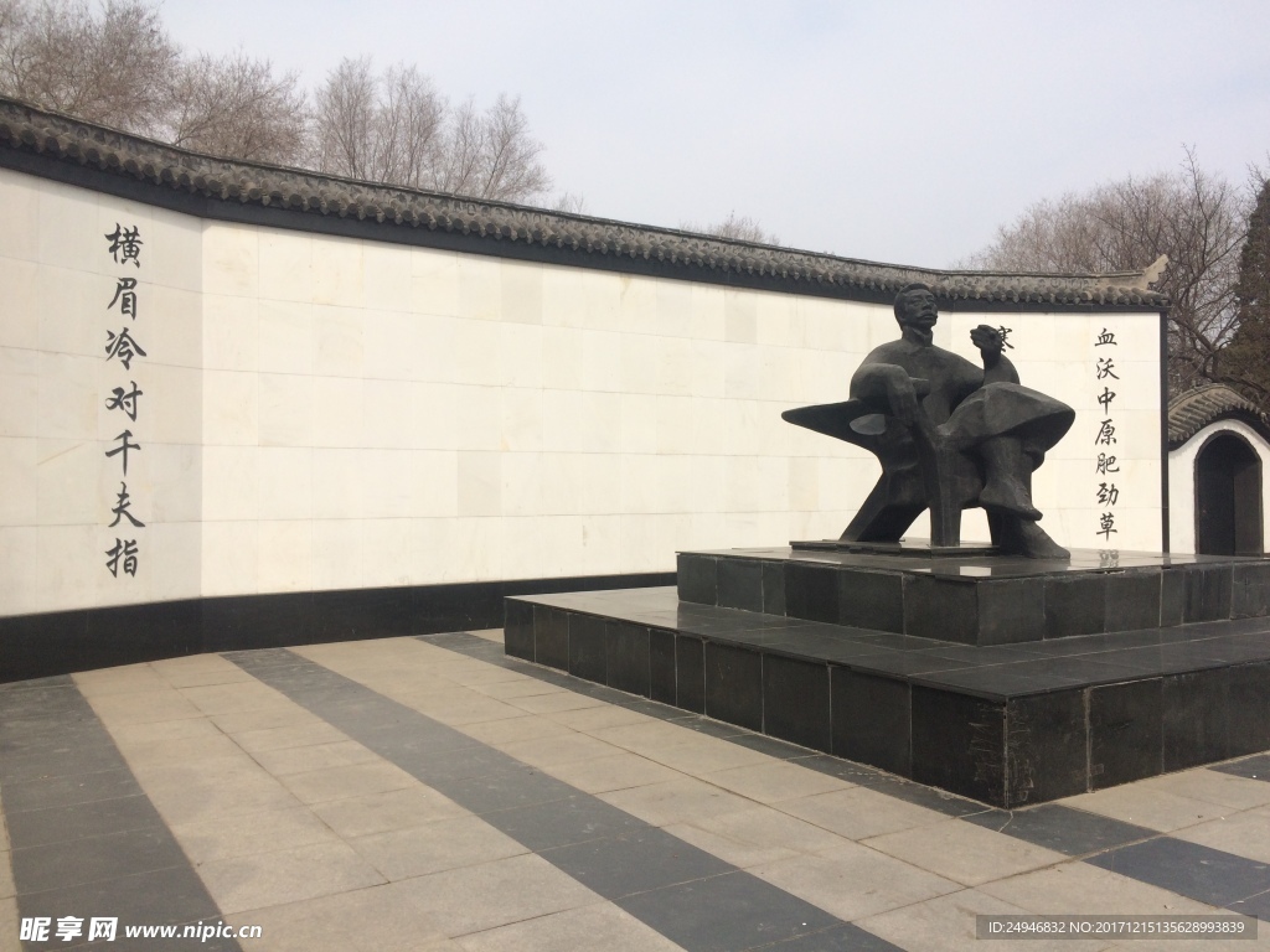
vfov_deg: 48.2
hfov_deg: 61.7
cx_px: 635
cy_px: 476
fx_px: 1064
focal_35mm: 29
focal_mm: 4.15
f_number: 2.2
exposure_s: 1/2740
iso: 32
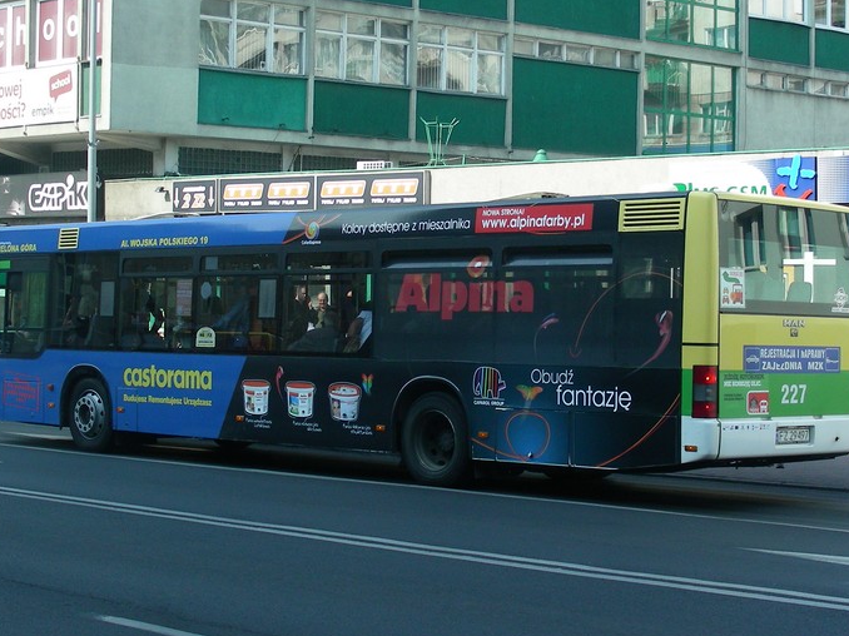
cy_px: 235
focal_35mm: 77
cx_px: 465
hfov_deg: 25.3
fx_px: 1888
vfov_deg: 19.1
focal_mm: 9.7
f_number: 4
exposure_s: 1/252
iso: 50
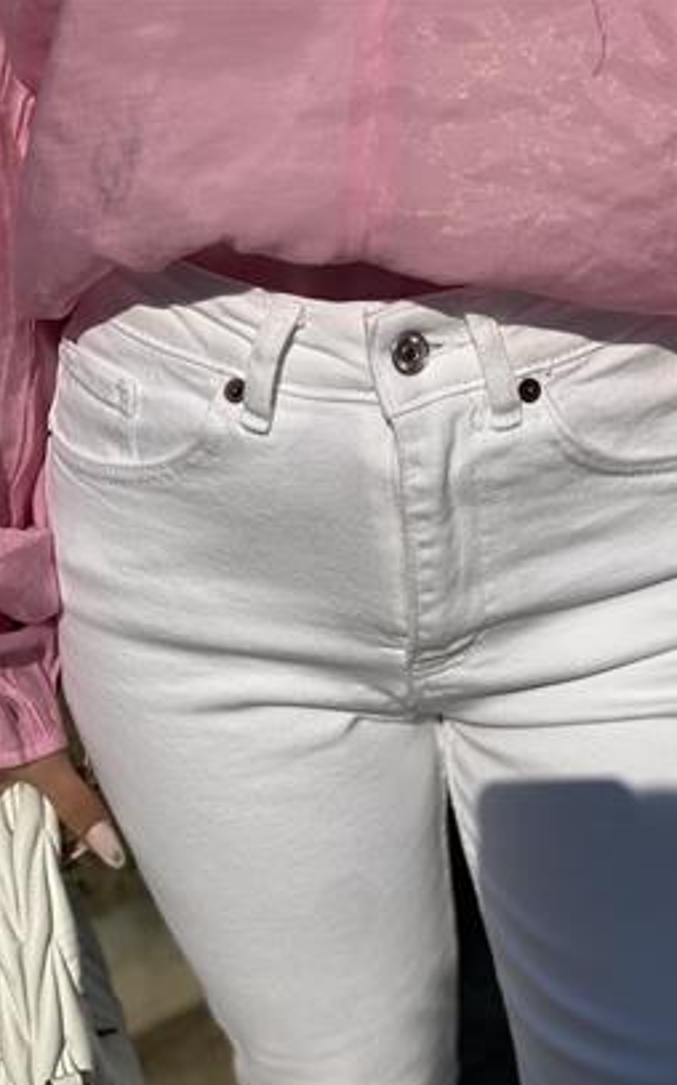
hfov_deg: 23.1
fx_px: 1655
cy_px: 545
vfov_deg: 36.3
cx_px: 408
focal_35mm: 56
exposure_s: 1/7937
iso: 25
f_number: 2
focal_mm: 6
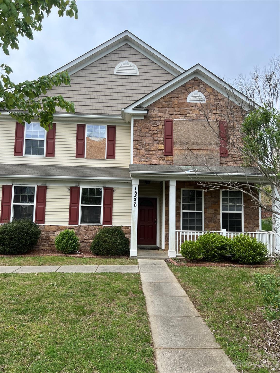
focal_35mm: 26
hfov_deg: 53.1
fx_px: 280
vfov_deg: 67.3
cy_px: 186
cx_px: 140
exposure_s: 1/2008
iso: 50
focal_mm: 5.7
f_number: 1.5
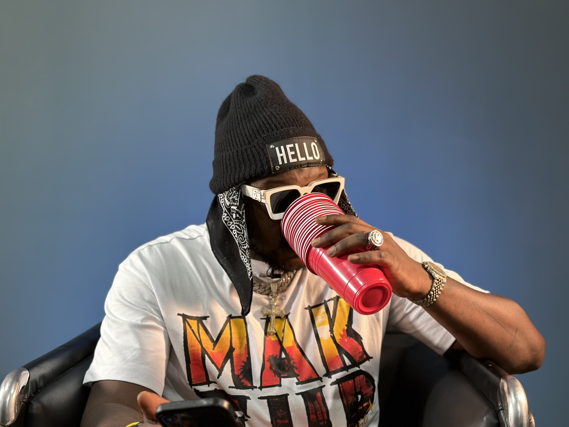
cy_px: 214
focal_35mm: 48
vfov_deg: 30.3
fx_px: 789
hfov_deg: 39.7
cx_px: 284
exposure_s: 1/50
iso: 100
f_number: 1.78
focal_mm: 6.86
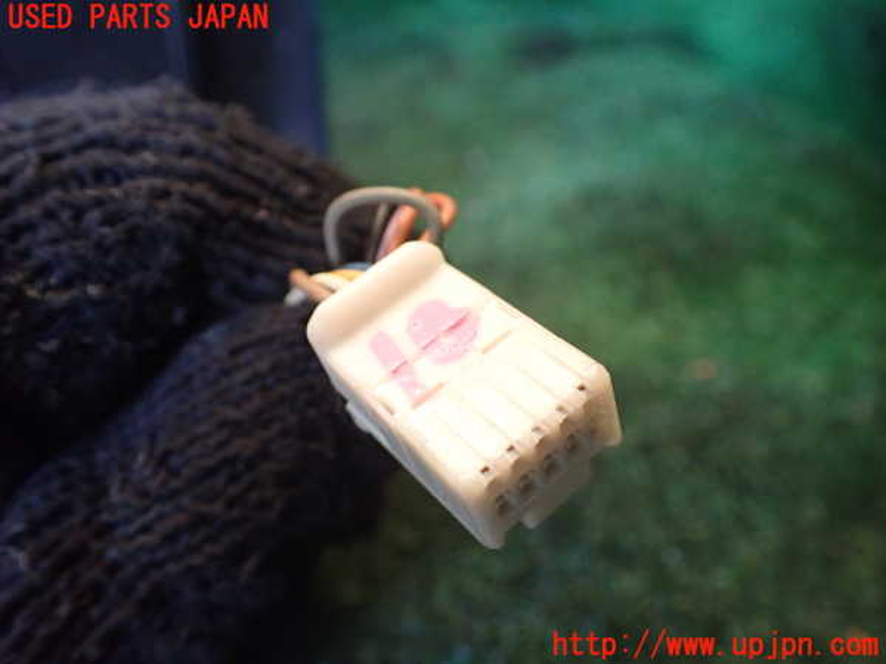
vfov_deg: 46.8
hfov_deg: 60.0
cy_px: 332
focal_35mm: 30
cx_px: 443
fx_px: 768
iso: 800
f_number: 2.3
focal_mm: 5.4
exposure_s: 1/40
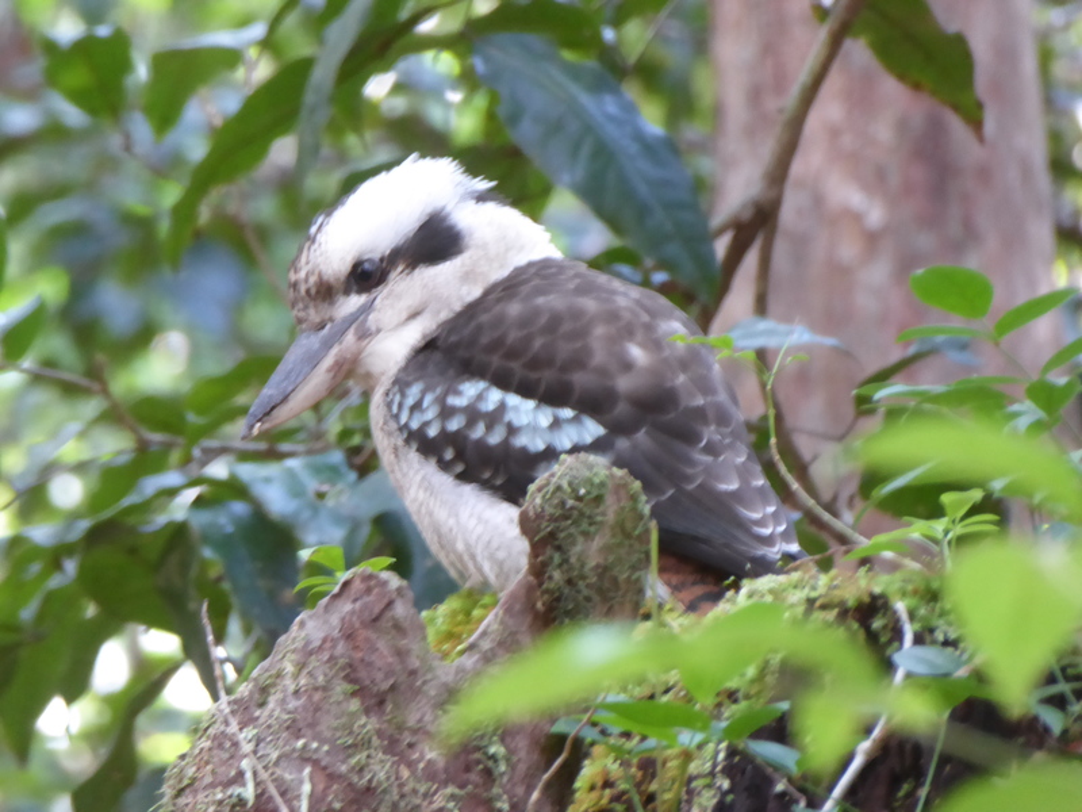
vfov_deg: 1.7
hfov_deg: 2.3
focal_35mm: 879
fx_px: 27475
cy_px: 406
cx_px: 541
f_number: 6.4
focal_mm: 129
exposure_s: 1/4
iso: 500
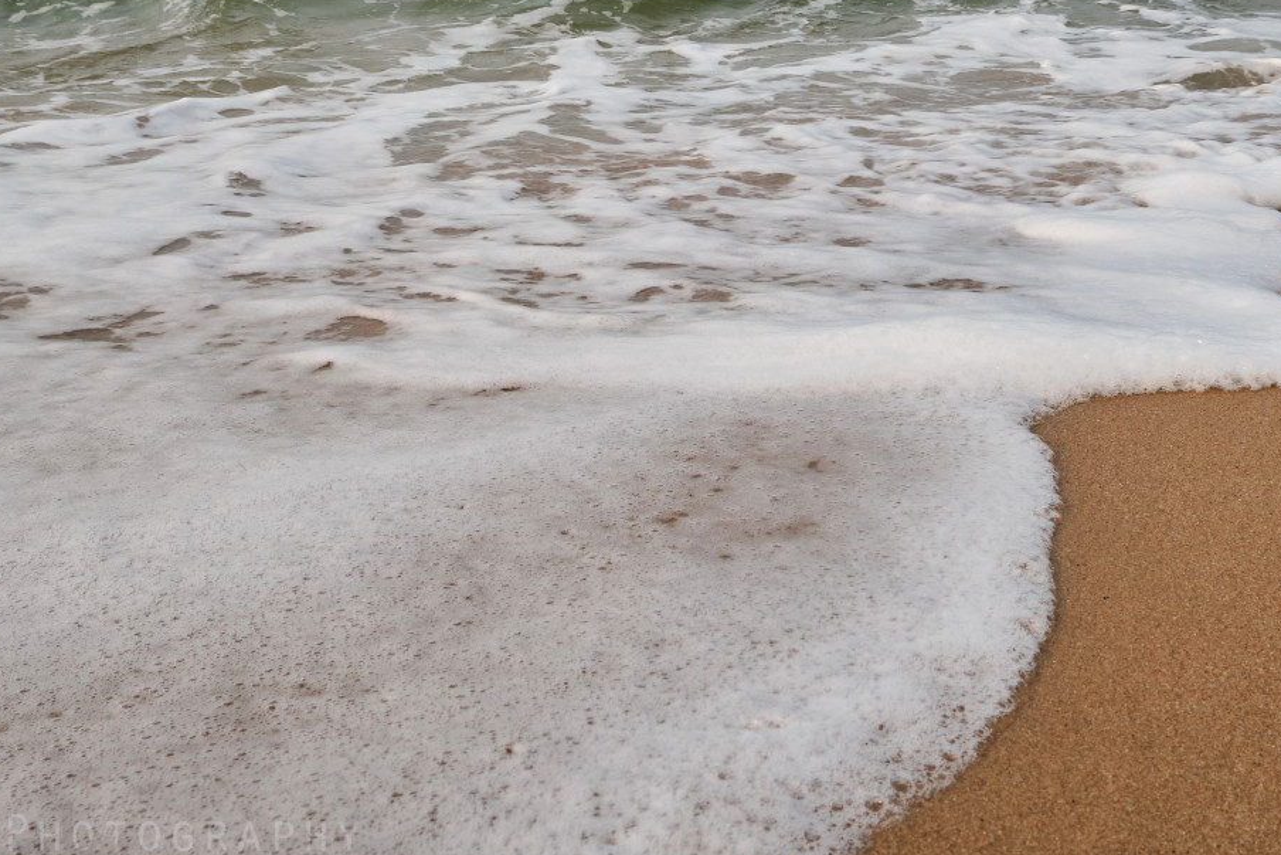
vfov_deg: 30.7
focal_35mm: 43
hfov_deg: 45.4
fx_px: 1530
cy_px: 227
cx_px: 656
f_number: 9
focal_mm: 16
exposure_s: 1/250
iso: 400
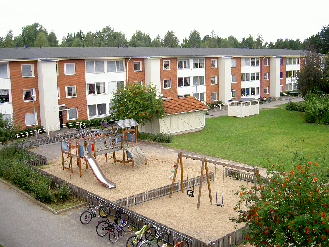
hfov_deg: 47.9
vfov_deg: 36.8
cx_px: 164
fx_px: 371
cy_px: 124
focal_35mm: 39
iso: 100
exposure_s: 1/200
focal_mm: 8
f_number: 2.8
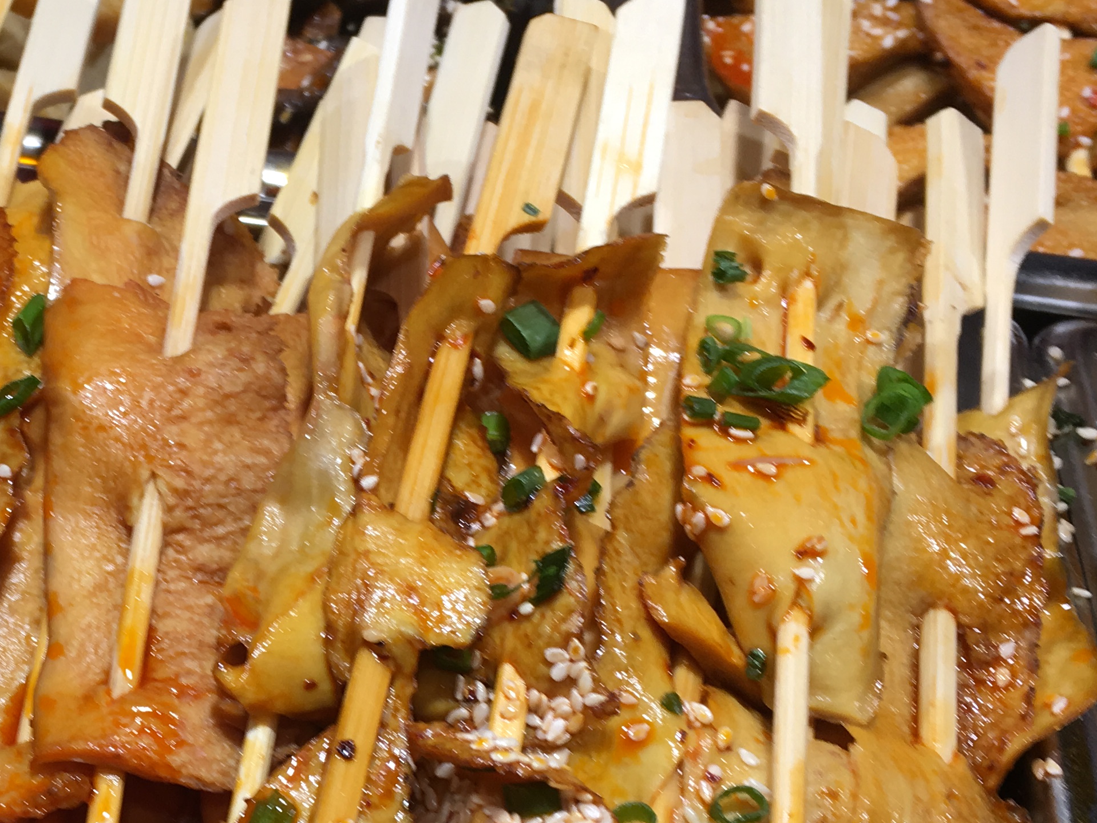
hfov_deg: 30.4
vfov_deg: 23.7
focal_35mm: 61
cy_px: 636
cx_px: 118
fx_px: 1933
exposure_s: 1/105
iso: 25
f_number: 2.2
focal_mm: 4.15
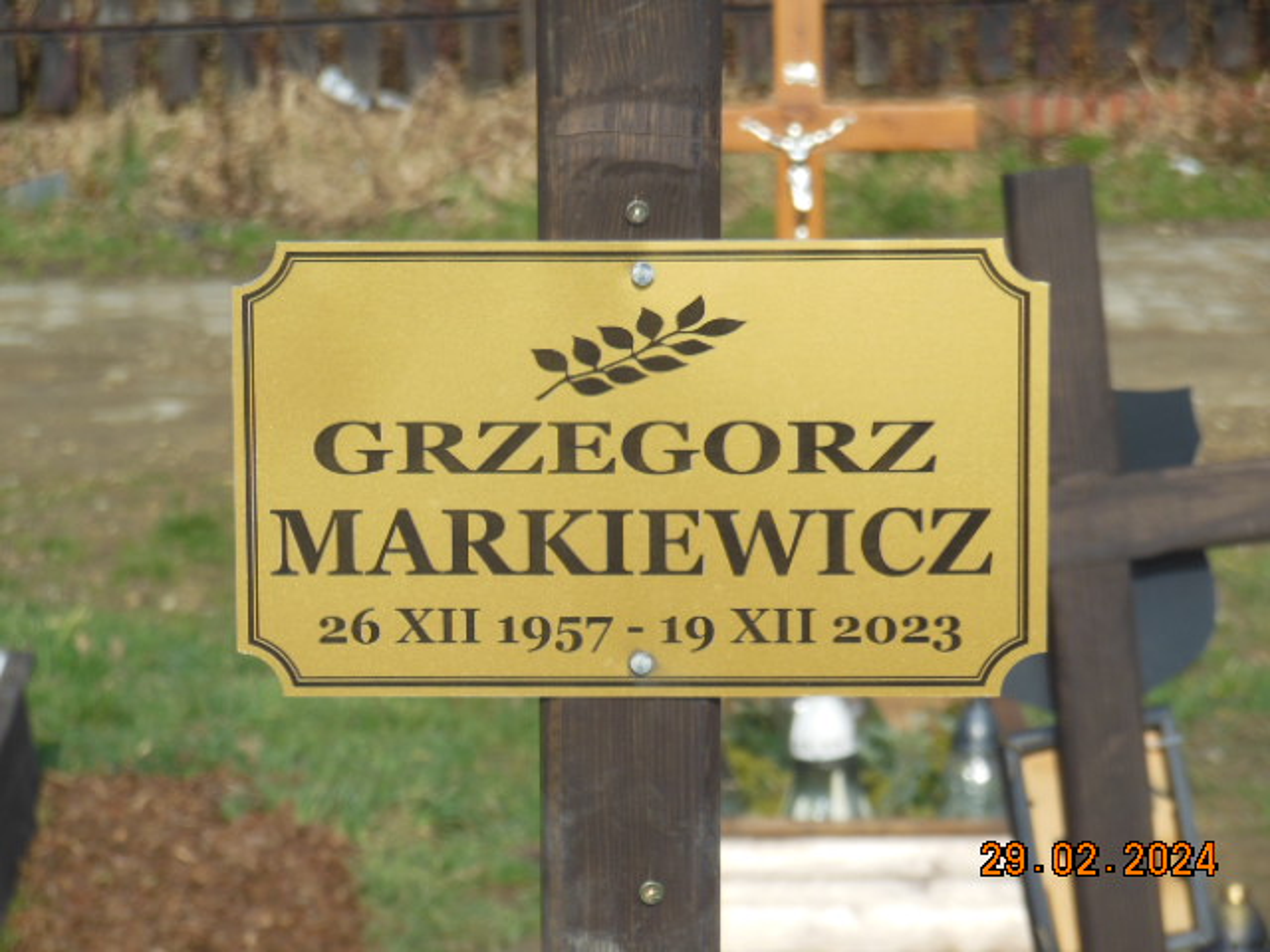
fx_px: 6127
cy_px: 476
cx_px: 635
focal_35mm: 167
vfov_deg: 8.9
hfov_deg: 11.8
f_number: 5.4
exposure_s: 1/640
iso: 125
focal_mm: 29.8
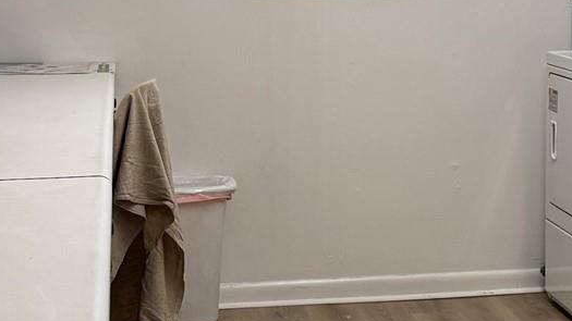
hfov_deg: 20.7
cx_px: 443
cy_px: 134
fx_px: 1547
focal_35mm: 102
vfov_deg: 11.9
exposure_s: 1/120
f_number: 1.78
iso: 160
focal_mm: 6.76
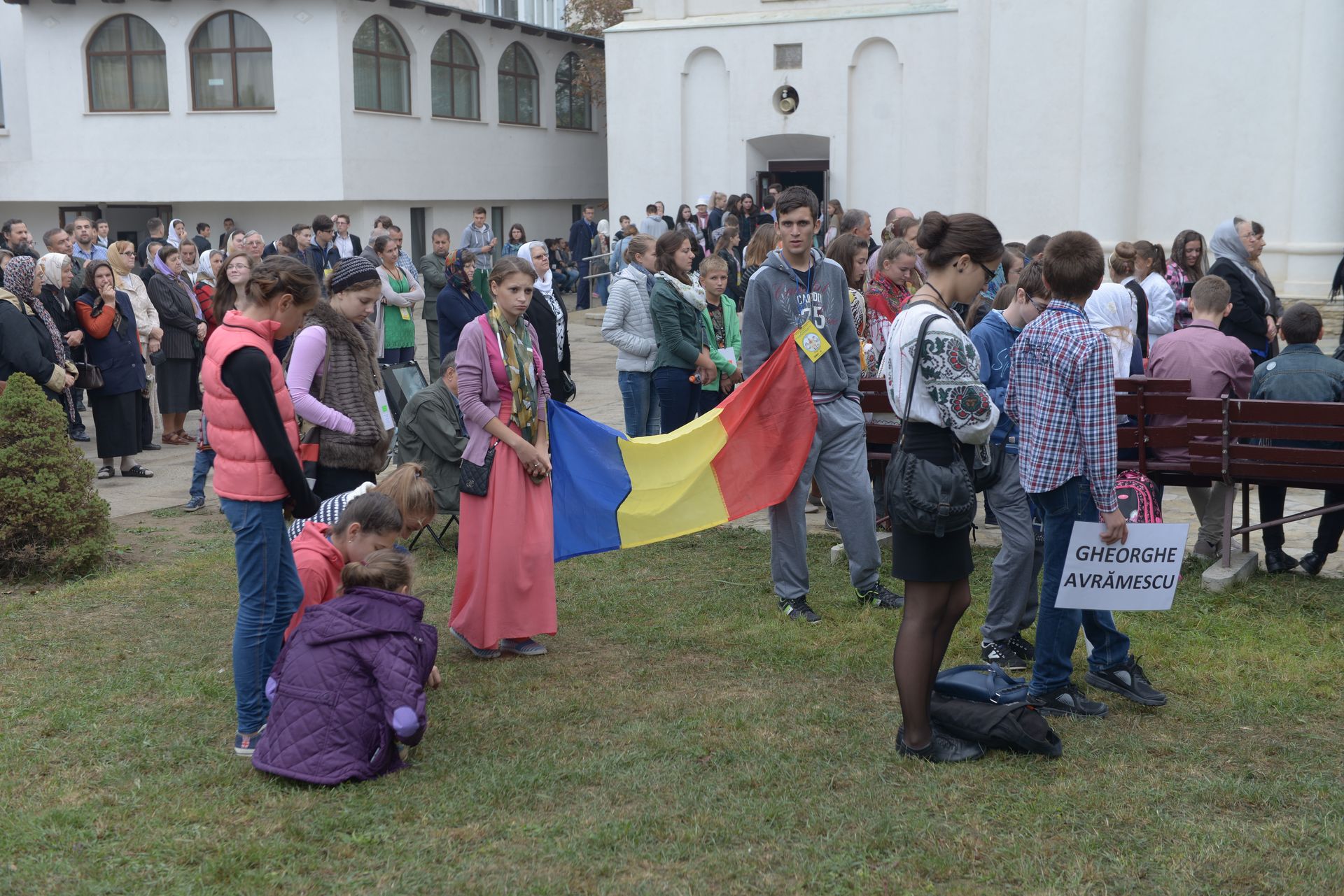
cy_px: 448
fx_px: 1792
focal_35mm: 48
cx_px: 672
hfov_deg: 41.1
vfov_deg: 28.1
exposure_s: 1/80
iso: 100
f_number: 4.5
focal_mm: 48
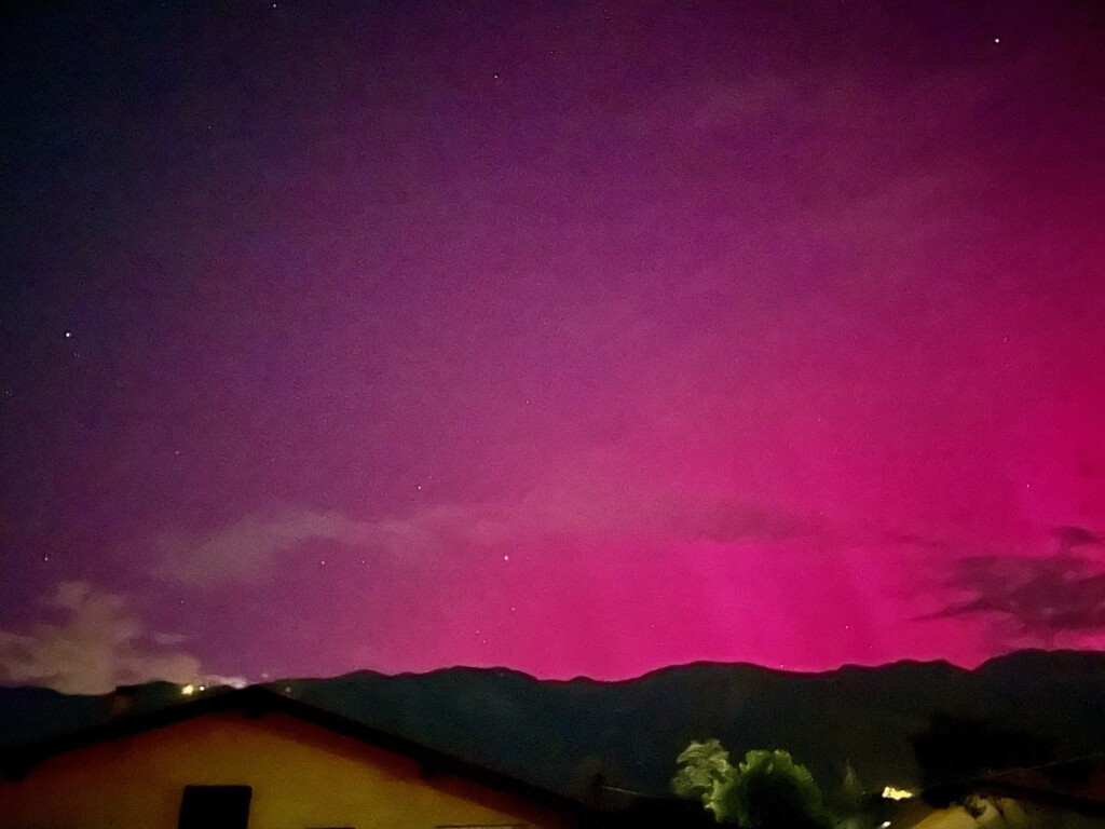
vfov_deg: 53.1
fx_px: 830
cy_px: 414
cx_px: 552
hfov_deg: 67.3
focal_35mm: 26
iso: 8000
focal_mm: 4.2
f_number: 1.6
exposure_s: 1.1
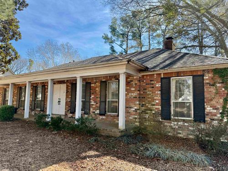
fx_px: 158
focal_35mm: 24
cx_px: 114
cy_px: 86
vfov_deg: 56.8
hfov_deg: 71.6
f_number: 1.78
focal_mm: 6.76
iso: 100
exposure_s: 1/1493
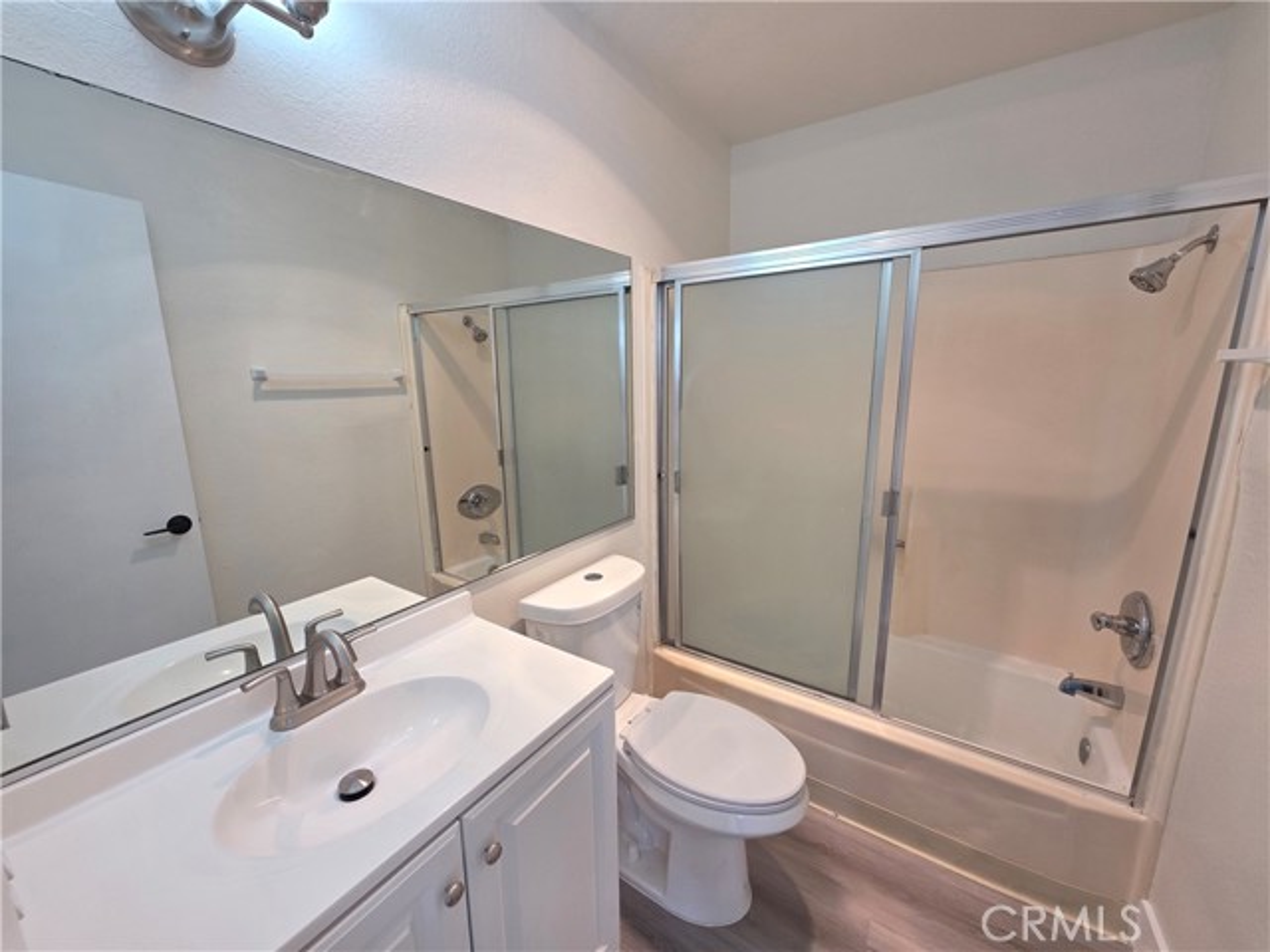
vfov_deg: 89.9
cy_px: 476
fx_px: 477
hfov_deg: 106.2
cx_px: 635
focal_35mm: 13
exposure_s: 1/120
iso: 100
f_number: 1.9
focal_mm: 2.2
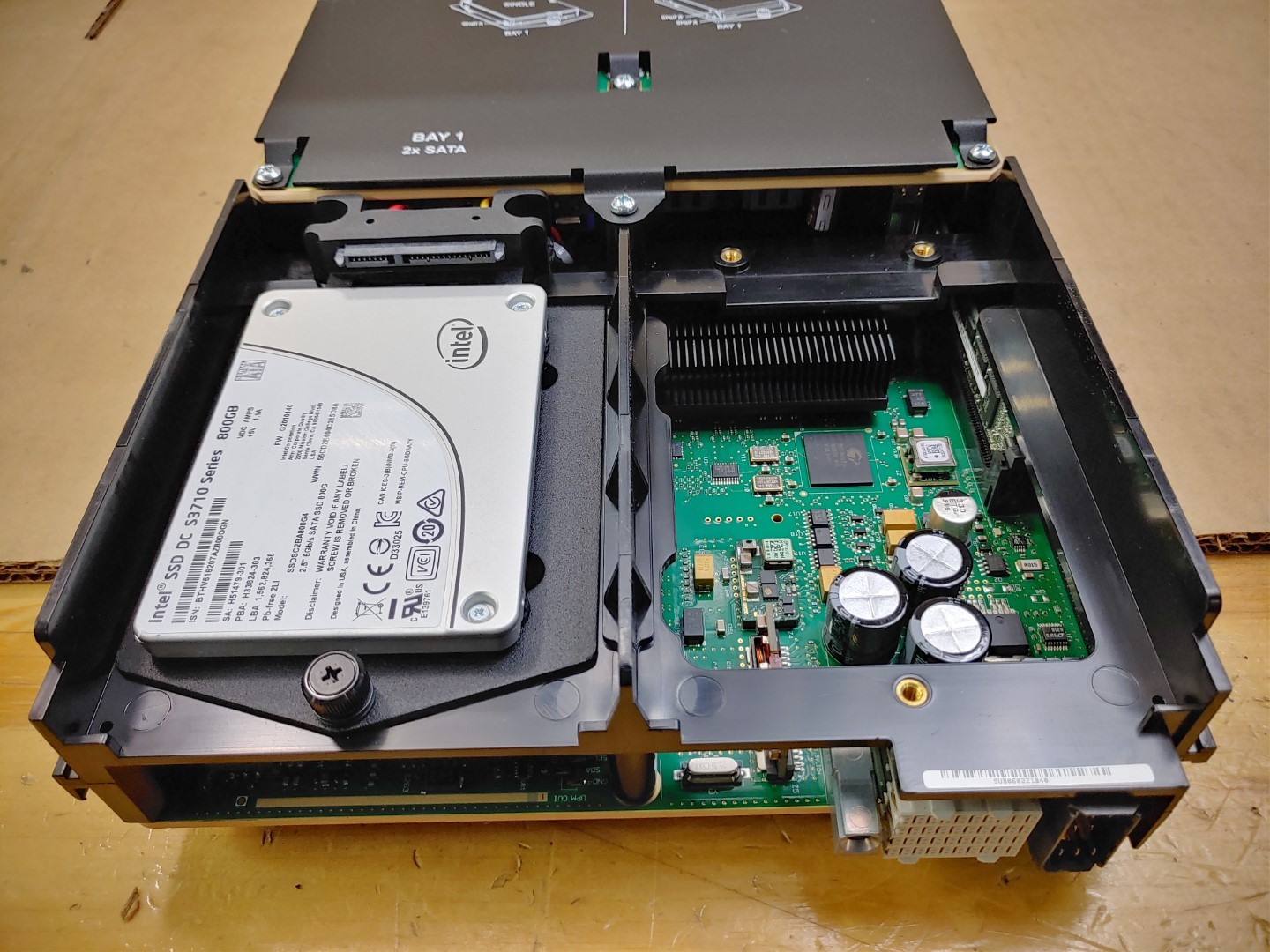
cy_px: 476
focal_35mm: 26
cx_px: 635
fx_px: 954
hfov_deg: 67.3
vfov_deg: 53.1
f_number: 1.8
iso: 50
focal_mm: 4.36
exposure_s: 1/146
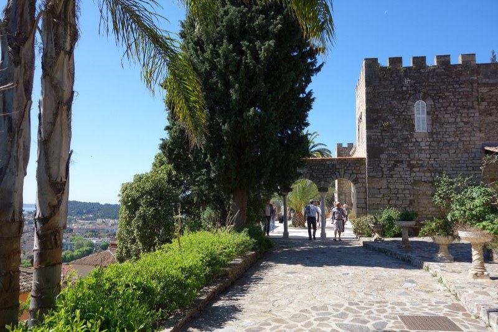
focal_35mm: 28
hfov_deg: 65.5
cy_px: 166
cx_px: 249
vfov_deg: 46.4
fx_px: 387
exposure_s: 1/320
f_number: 5.6
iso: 125
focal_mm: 10.4
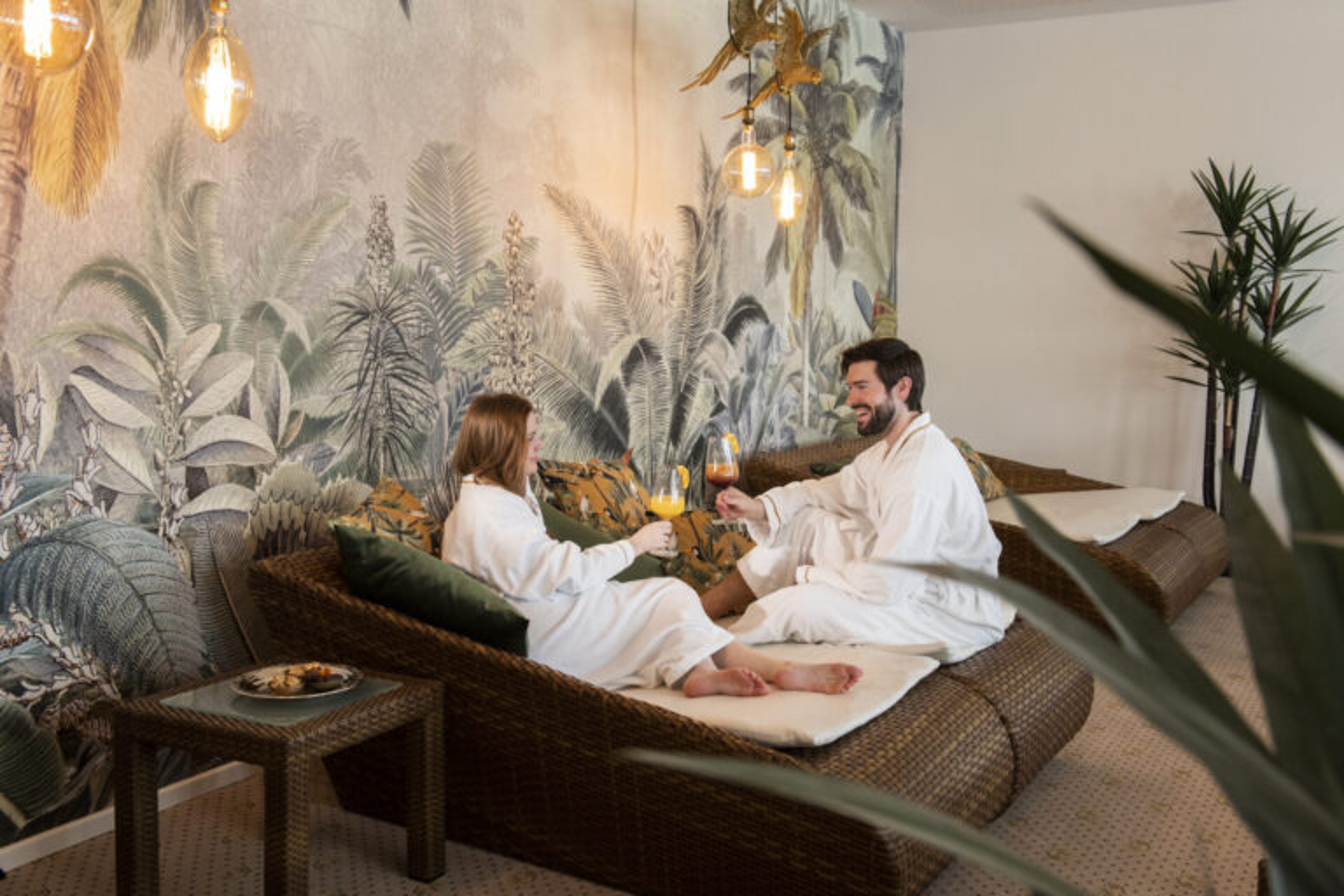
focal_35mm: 36
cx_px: 672
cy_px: 448
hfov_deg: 53.1
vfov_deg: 36.9
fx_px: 1344
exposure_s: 1/40
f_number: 6.3
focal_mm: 36
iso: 800
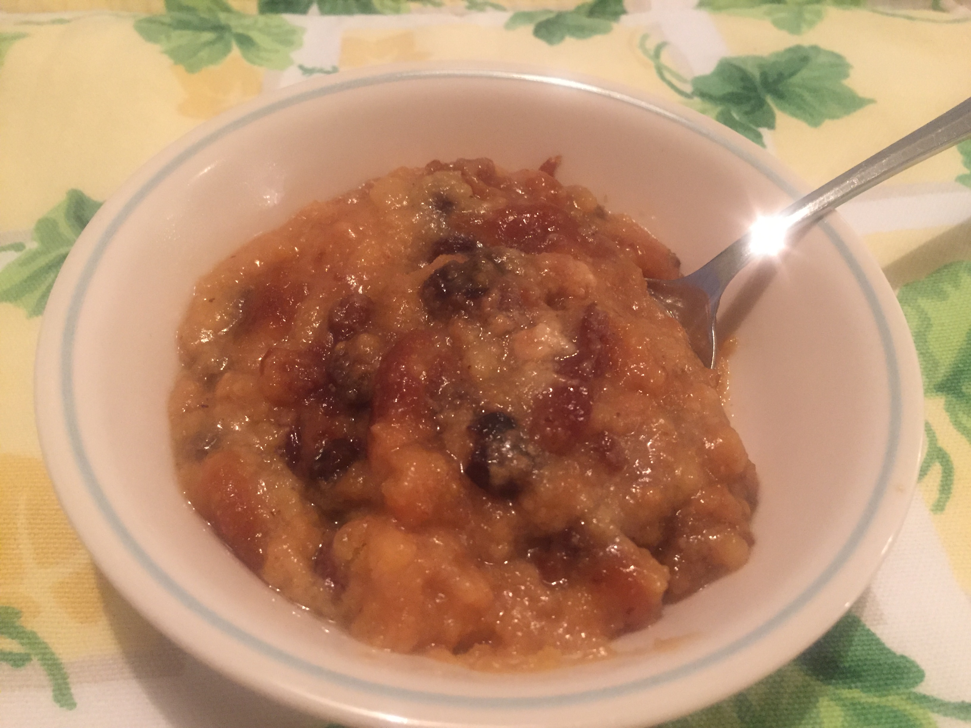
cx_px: 486
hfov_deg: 61.7
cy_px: 364
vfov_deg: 48.2
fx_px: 813
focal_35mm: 29
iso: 250
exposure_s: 1/24
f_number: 2.2
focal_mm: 4.15
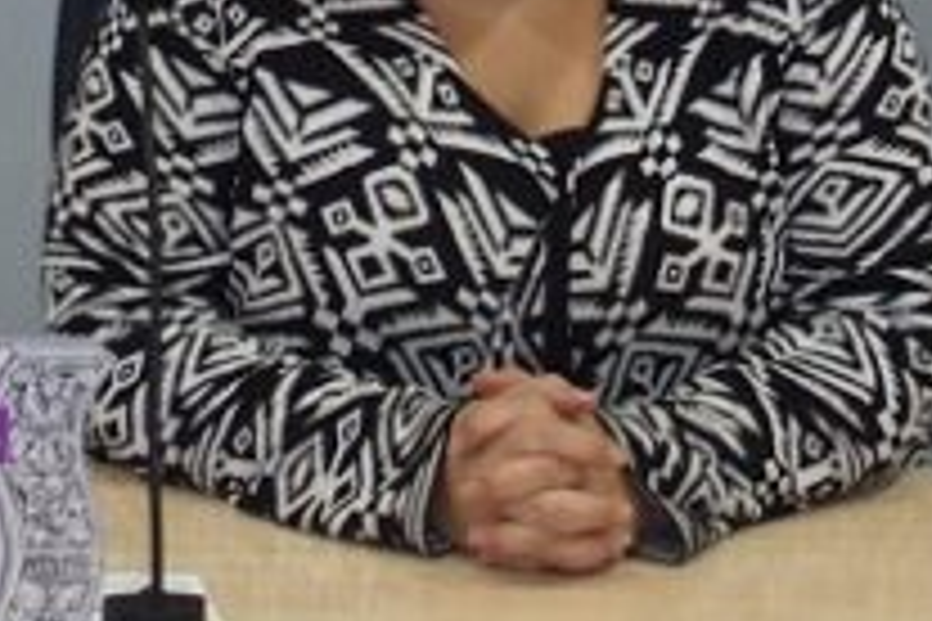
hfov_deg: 12.1
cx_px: 234
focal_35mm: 169
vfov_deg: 8.0
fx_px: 4375
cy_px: -162
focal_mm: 7.4
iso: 200
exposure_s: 1/40
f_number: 2.8
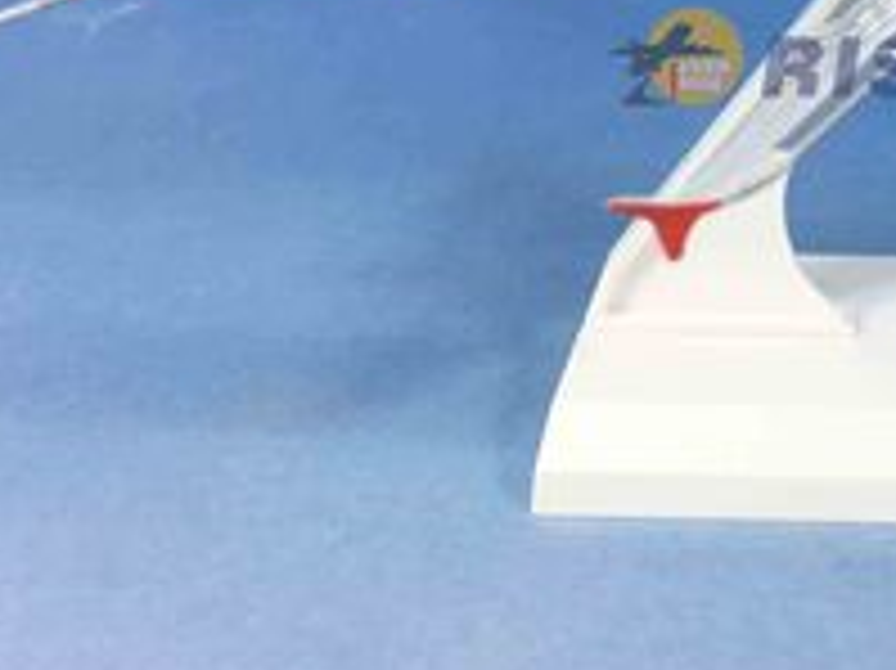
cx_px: 941
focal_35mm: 73
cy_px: -83
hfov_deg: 25.1
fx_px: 1888
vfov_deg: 19.2
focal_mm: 4.15
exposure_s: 1/120
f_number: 2.2
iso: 32
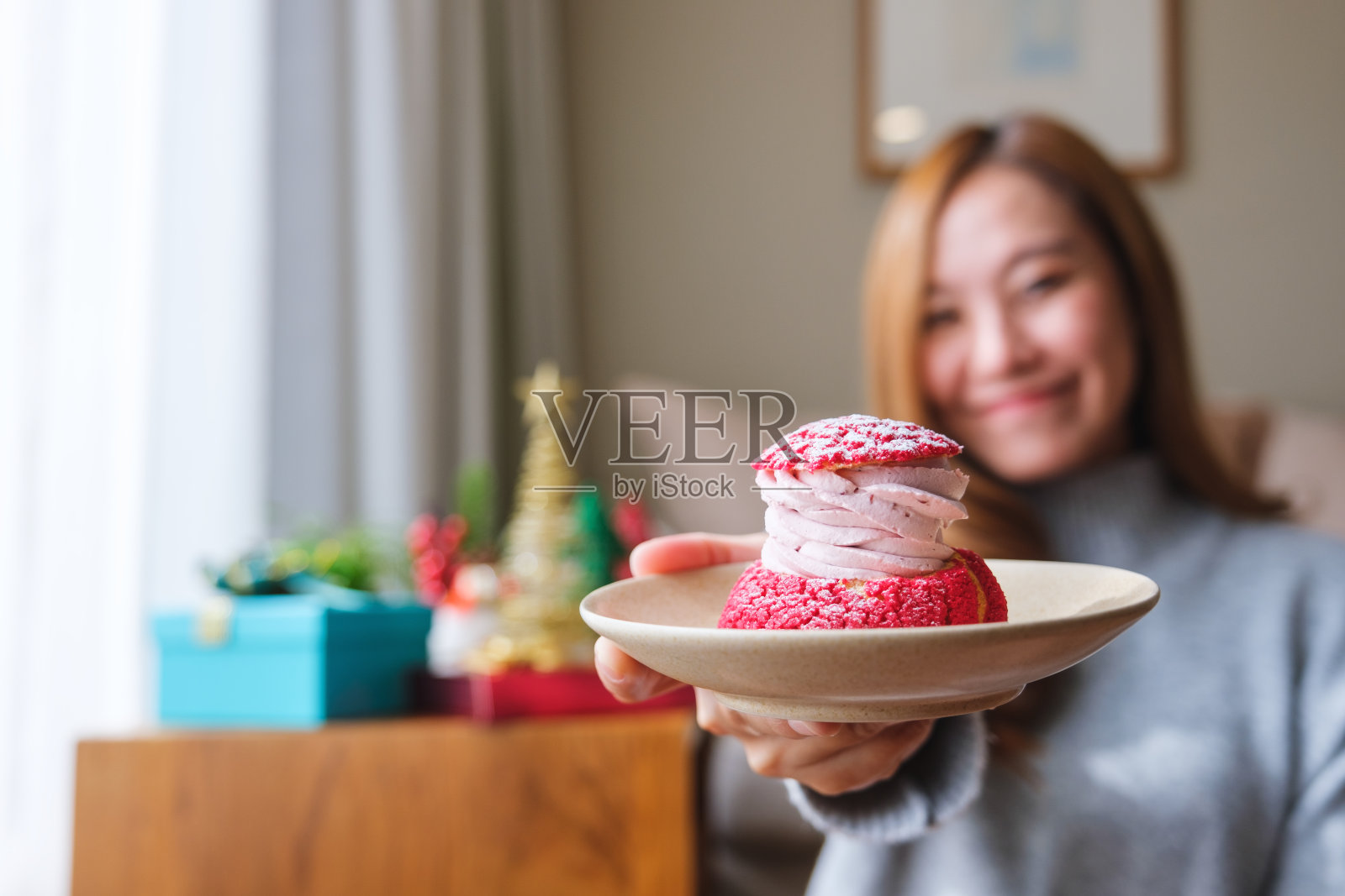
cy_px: 448
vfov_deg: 34.2
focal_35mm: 39
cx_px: 672
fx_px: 1457
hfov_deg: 49.5
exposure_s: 1/150
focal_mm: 25.7
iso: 160
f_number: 2.8
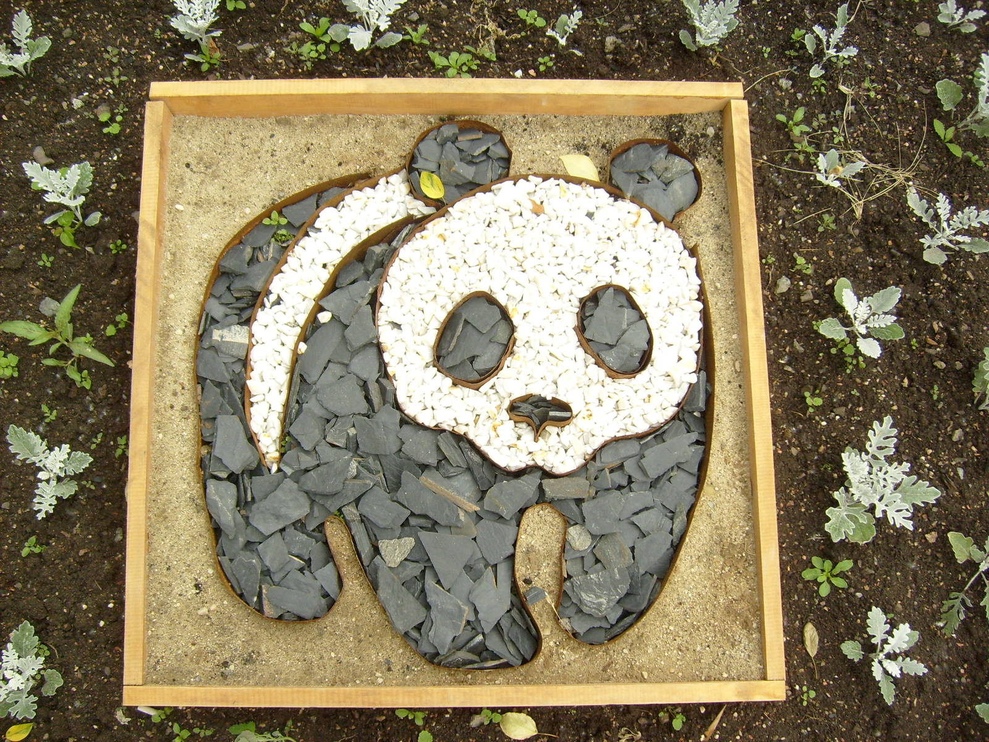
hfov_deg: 52.6
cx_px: 494
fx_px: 1000
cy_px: 371
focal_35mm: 35
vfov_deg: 40.7
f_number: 2.8
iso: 80
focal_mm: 5.8
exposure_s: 1/250
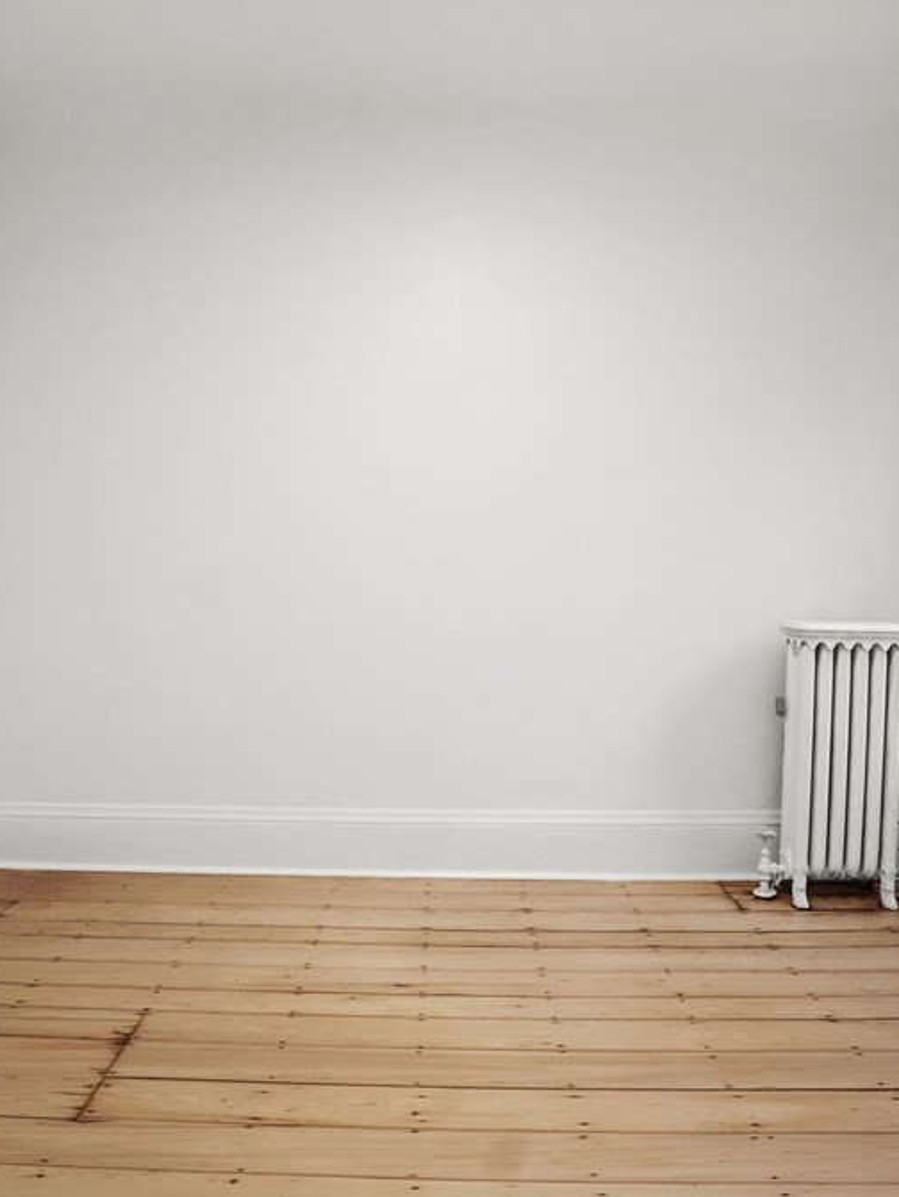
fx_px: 761
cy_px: 590
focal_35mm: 22
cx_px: 433
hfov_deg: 61.1
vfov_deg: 76.4
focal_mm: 10
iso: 320
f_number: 7.1
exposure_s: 1/4
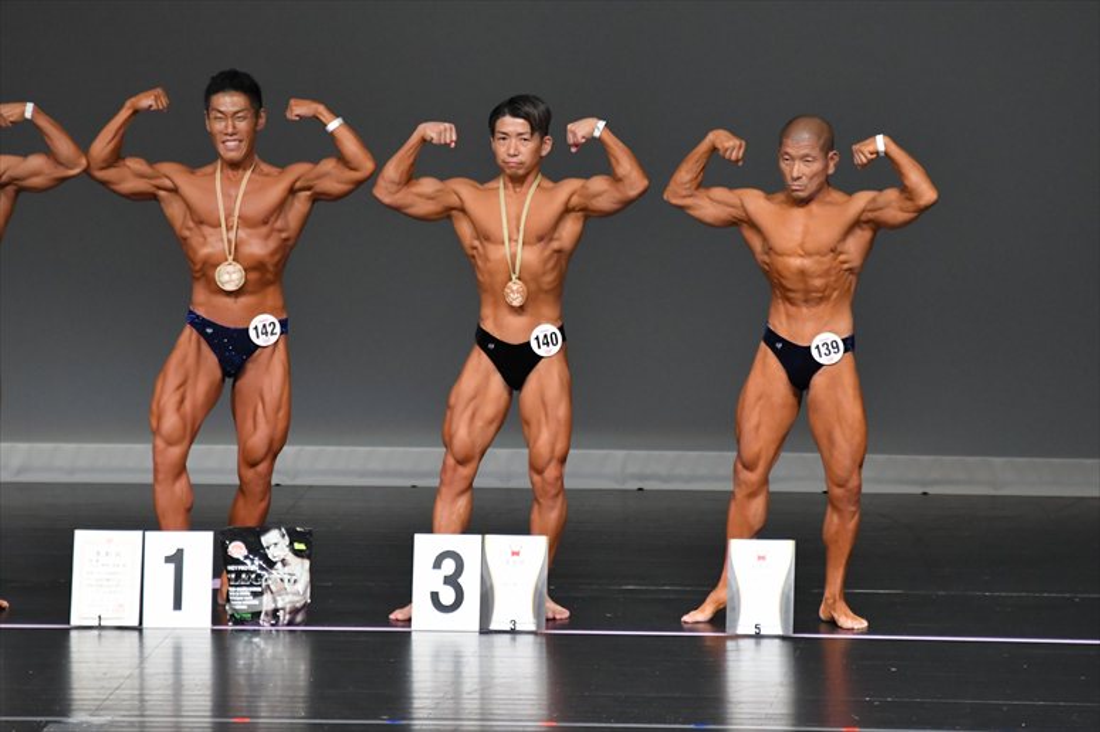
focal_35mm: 315
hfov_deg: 6.5
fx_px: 9620
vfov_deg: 4.4
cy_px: 366
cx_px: 550
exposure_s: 1/400
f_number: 5.6
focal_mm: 210
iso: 5000
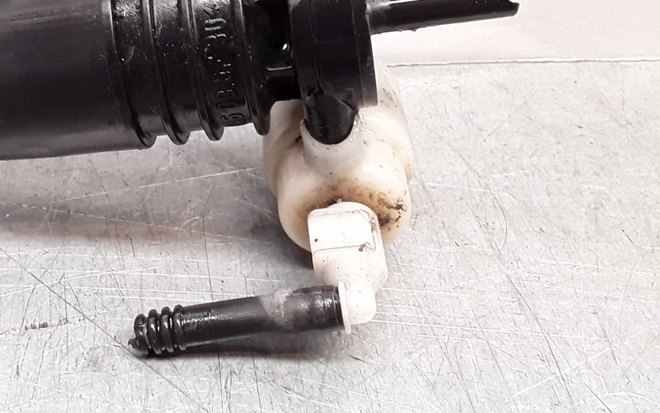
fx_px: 1025
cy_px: 87
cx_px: 137
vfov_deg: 22.5
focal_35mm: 57
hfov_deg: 34.6
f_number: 1.9
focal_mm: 2.91
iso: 100
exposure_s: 1/50
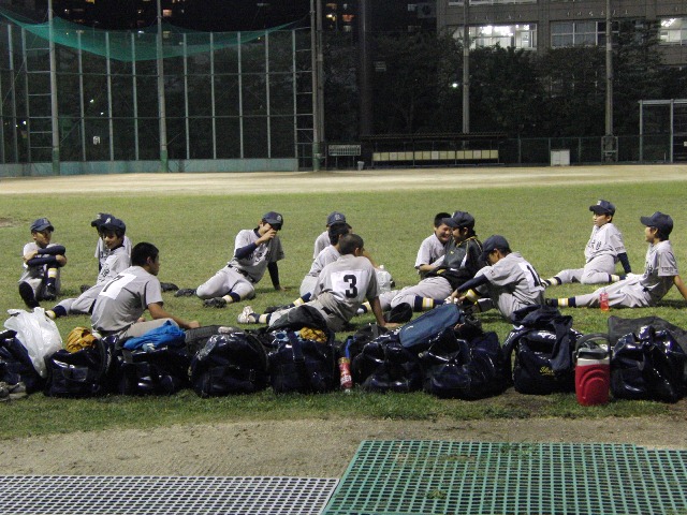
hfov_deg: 30.3
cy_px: 258
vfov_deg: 22.9
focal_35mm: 64
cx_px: 344
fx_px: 1270
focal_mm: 11.4
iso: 800
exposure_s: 1/60
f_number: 3.5
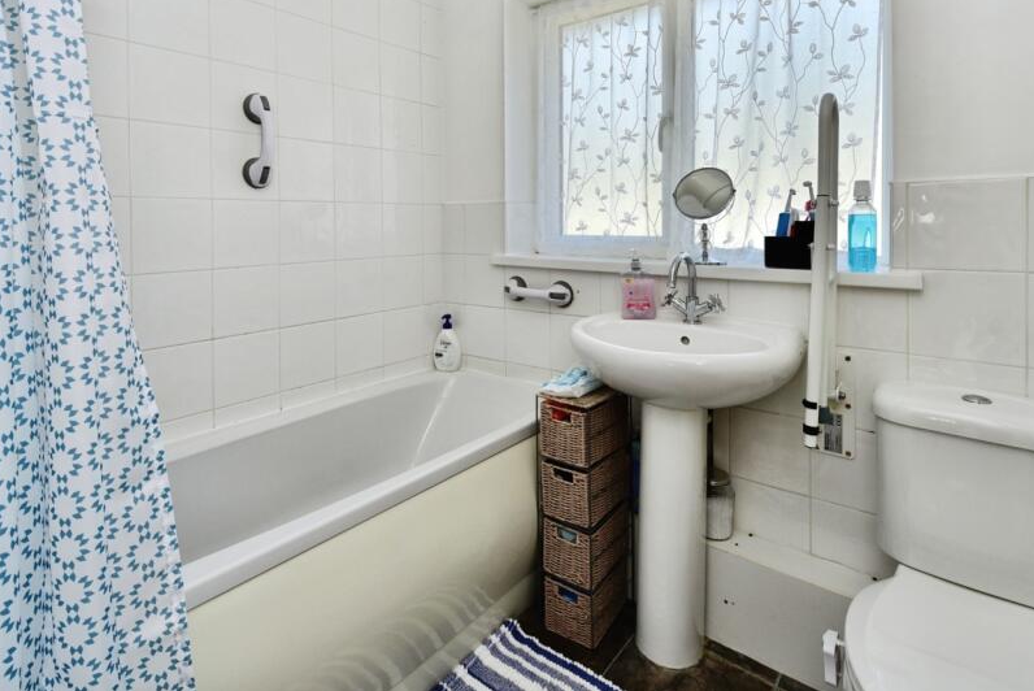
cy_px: 249
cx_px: 488
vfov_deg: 66.2
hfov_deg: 89.9
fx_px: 517
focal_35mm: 18
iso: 400
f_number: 6.7
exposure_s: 1/180
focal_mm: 14
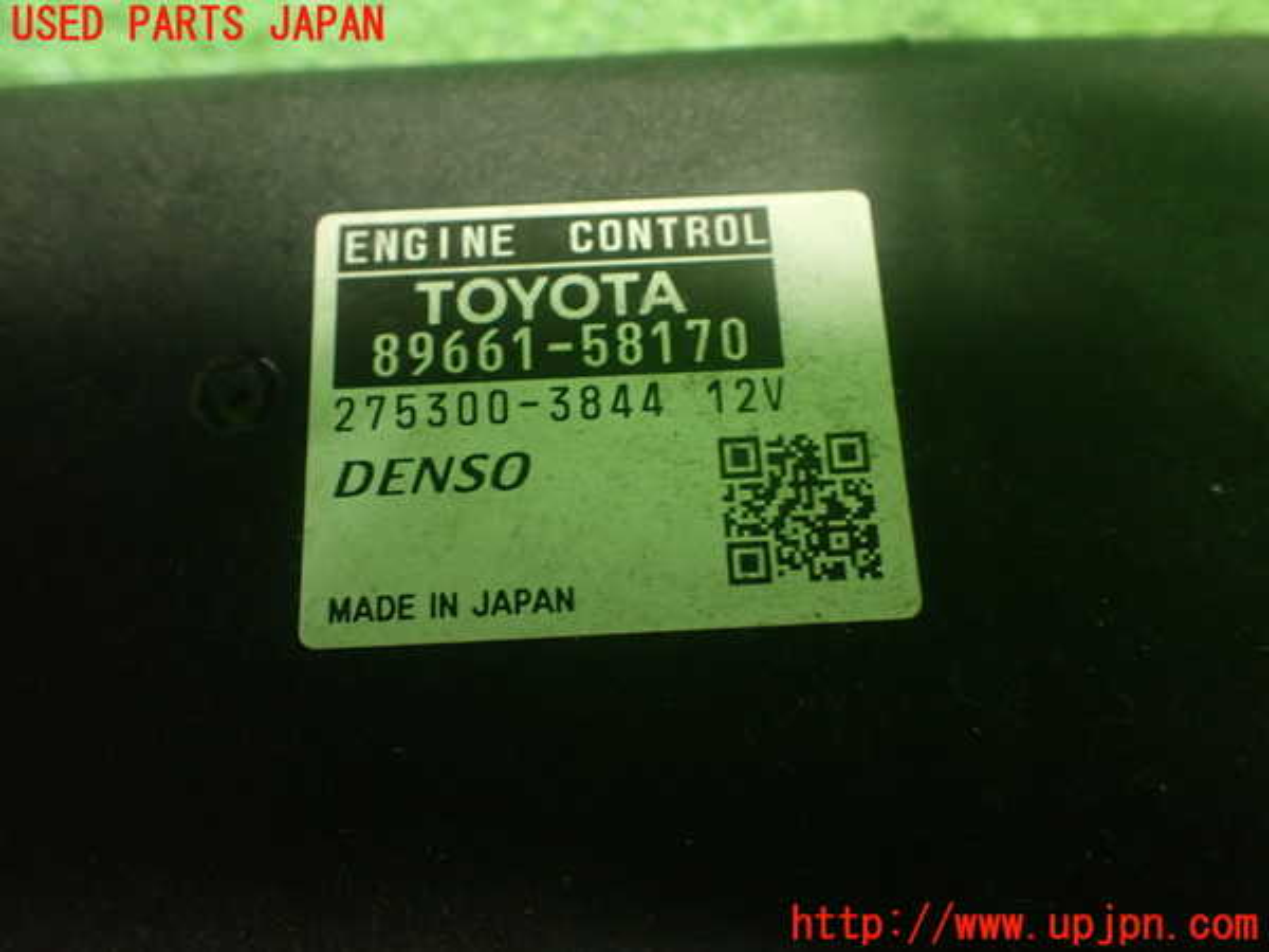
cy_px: 476
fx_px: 1100
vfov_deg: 46.8
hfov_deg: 60.0
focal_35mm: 30
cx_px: 634
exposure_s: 1/30
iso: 800
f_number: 2.3
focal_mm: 5.4
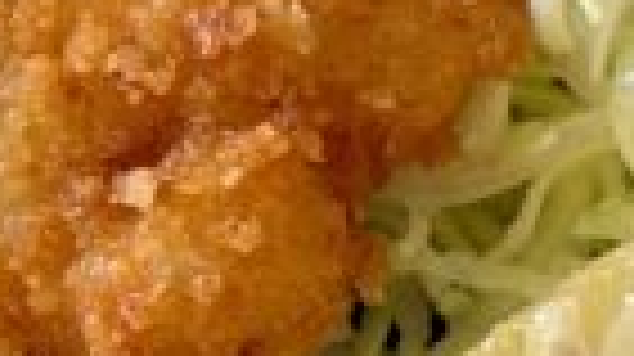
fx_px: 4787
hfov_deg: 7.6
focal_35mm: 285
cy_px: 90
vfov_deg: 4.2
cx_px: 369
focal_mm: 6.86
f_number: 1.78
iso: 80
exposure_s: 1/60
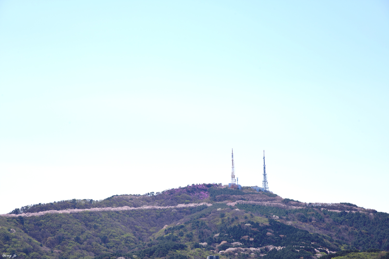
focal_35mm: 105
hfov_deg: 19.5
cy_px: 130
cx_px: 194
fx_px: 1135
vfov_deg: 13.0
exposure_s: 1/125
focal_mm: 105
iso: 100
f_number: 10
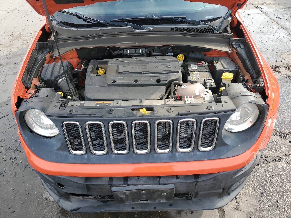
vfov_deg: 53.1
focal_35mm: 26
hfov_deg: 67.3
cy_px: 109
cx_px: 146
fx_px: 219
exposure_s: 1/556
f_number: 1.5
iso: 50
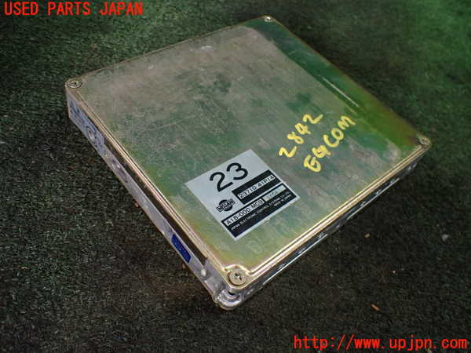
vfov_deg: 46.8
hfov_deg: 60.0
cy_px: 176
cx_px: 236
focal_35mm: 30
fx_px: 408
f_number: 2.3
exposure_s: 1/125
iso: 400
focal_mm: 5.4
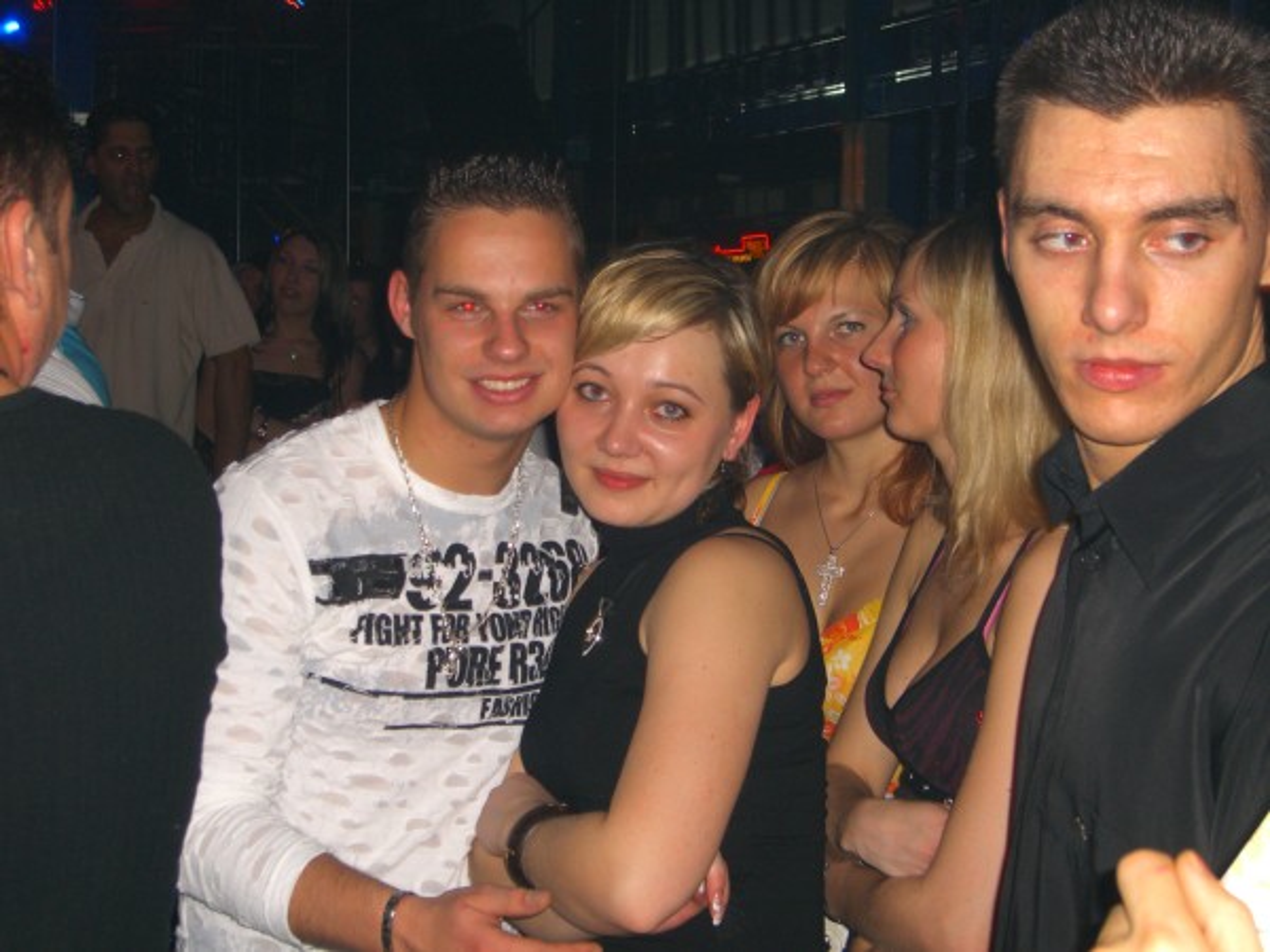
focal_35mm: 57
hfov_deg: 33.8
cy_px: 476
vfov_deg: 25.7
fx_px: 2091
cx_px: 635
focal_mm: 11.8
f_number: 3.6
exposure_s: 1/60
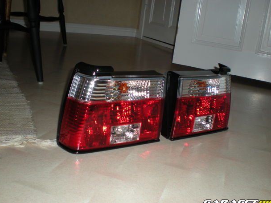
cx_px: 137
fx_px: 313
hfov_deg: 46.8
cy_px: 100
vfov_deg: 36.0
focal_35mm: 40
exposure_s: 1/60
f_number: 3.1
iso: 64
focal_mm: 6.3
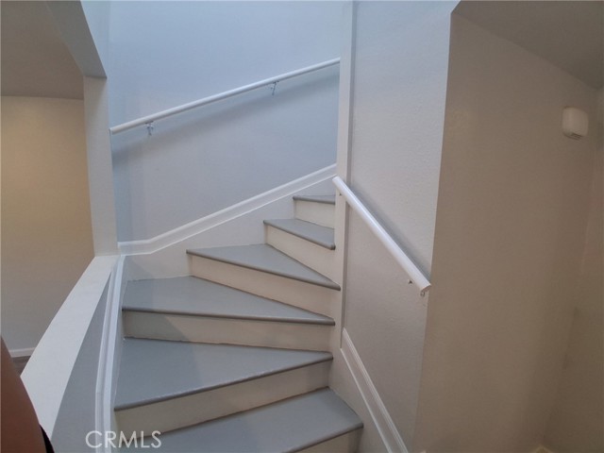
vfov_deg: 74.7
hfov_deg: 91.0
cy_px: 226
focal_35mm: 17
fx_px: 297
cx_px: 302
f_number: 2.2
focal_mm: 1.4
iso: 125
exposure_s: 1/60
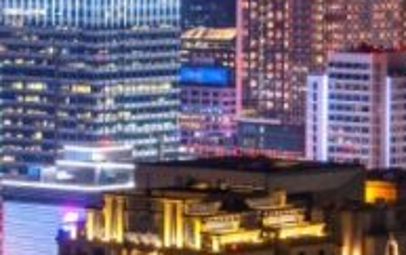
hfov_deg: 5.1
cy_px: -115
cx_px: -118
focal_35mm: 406
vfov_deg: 3.2
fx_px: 4496
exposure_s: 4
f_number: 9
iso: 100
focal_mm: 75
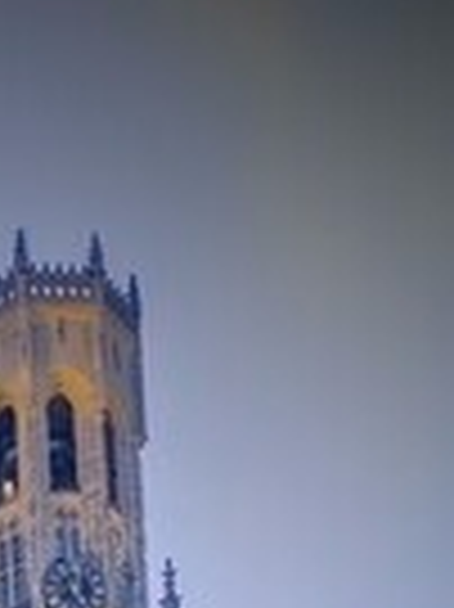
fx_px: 1909
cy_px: 1313
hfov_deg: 12.9
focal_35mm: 109
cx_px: -225
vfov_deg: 14.2
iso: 1734
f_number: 1.8
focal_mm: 5.56
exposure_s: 1/33.3
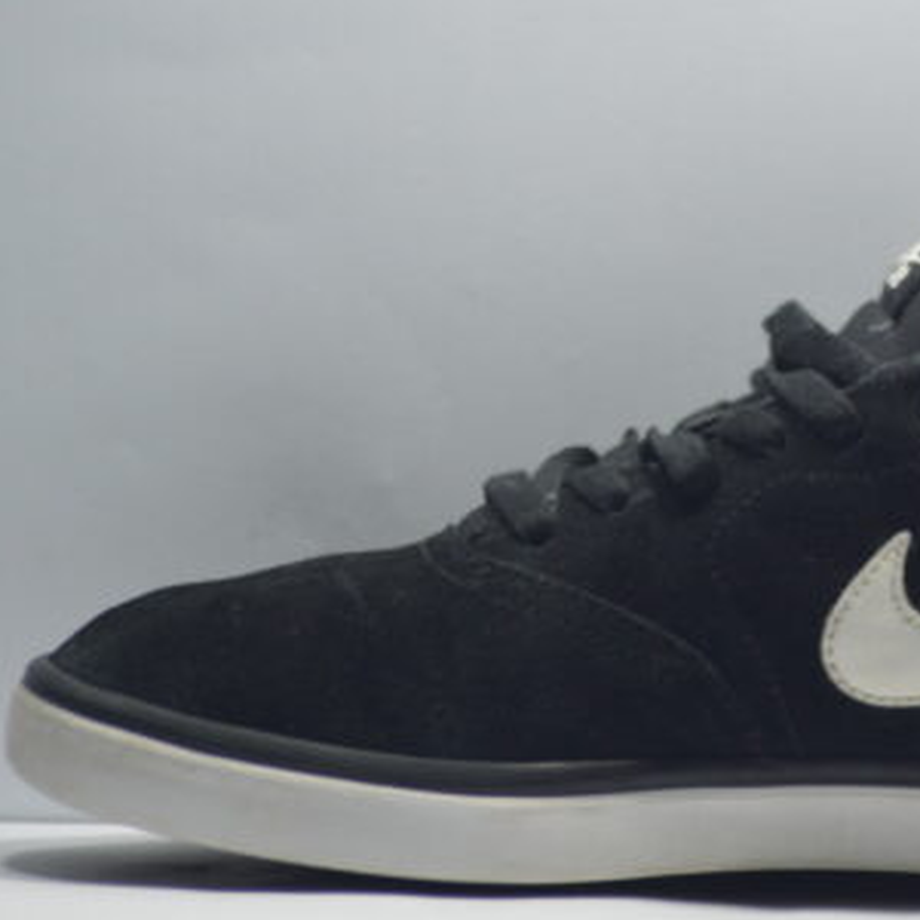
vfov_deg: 5.1
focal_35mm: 344
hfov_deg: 5.1
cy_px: 437
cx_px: 699
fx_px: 10339
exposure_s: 1/125
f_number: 4.2
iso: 560
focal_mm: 135
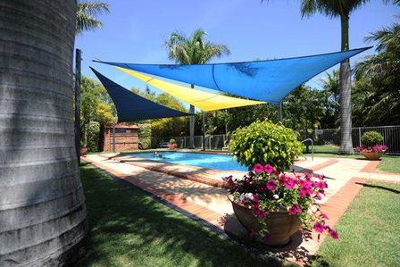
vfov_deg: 77.3
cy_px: 138
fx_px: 167
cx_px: 201
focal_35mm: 15
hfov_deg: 100.4
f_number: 2.8
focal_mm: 14
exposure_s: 1/640
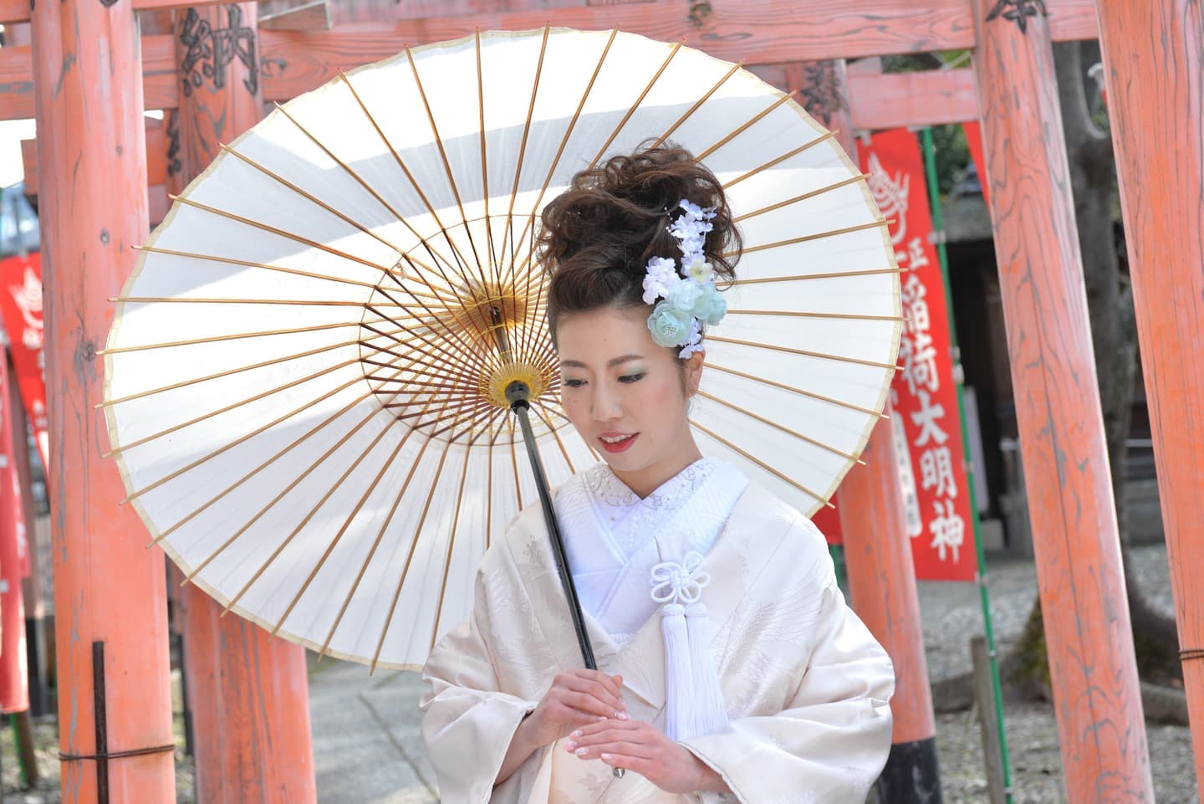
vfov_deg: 19.5
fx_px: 2342
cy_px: 402
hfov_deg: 28.8
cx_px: 602
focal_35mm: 70
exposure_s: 1/640
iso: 1000
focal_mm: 70
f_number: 5.6
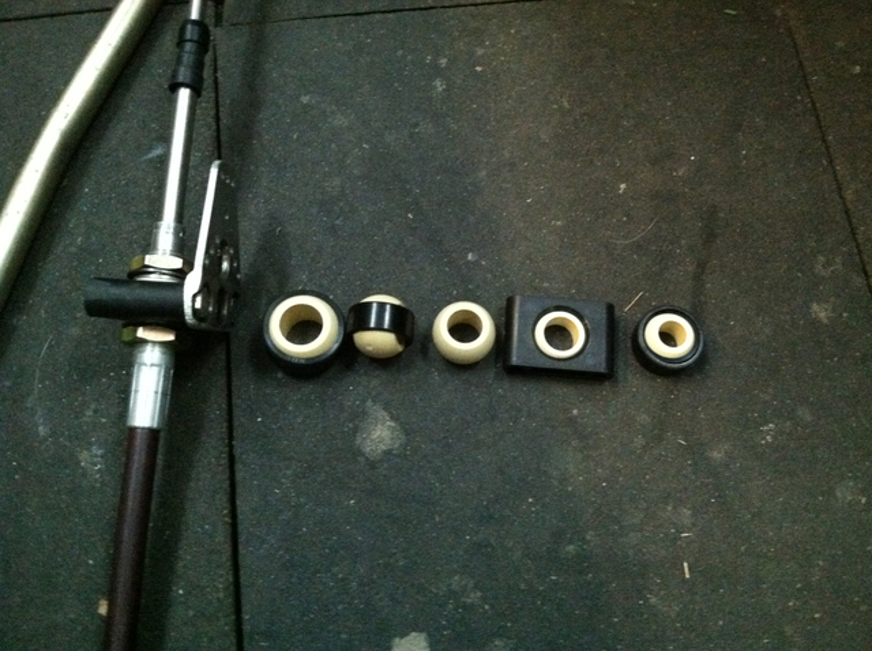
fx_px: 880
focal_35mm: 35
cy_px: 326
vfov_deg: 40.6
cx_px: 436
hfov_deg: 52.7
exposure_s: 1/15
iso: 1000
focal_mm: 3.85
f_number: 2.8
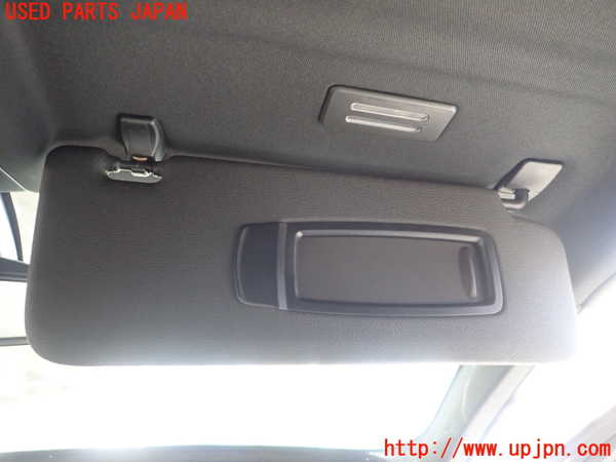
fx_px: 445
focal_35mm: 25
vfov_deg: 54.9
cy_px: 231
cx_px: 308
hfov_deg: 69.4
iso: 400
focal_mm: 4.5
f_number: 2
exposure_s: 1/30
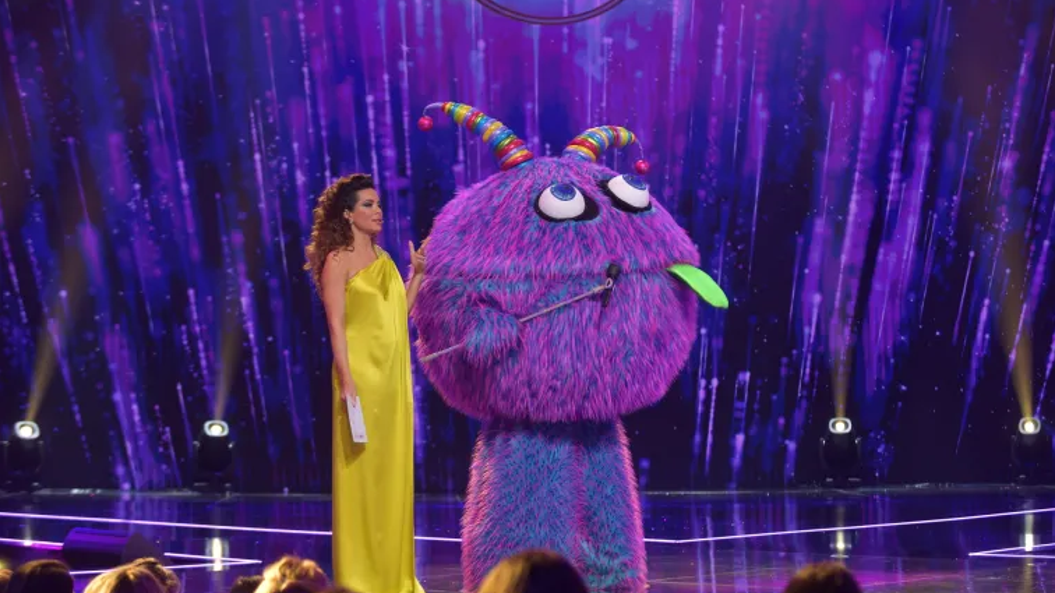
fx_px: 2210
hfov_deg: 26.9
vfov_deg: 15.3
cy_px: 331
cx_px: 528
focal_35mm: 79
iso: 800
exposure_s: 1/200
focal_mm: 75
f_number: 3.2
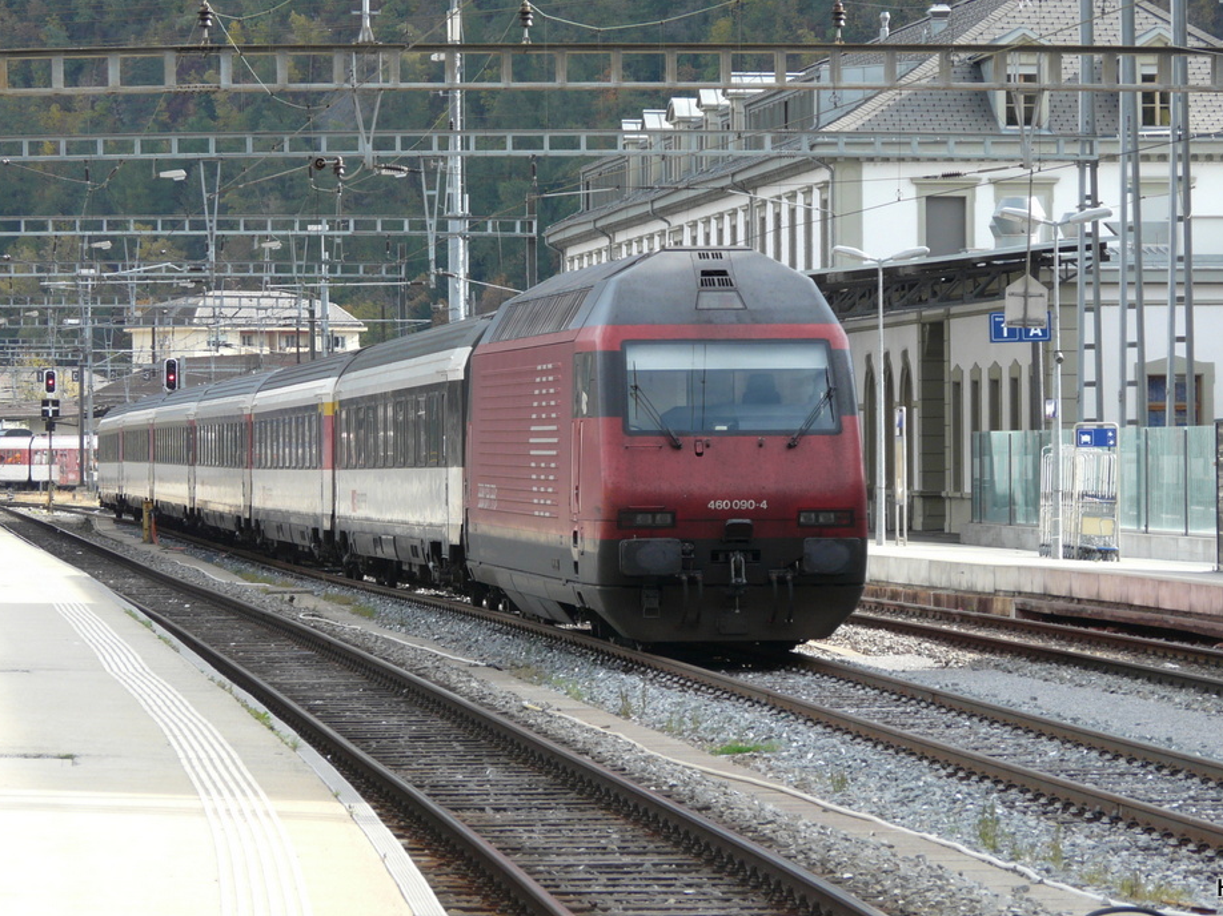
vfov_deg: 7.6
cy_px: 429
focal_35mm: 195
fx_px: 6888
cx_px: 627
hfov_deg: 10.1
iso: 100
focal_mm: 29.4
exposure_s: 1/160
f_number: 4
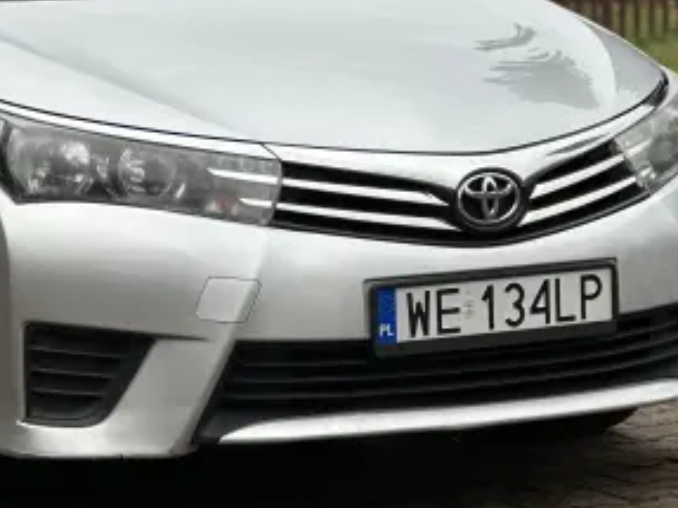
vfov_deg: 8.6
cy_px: 180
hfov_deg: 11.4
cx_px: 102
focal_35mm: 172
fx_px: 3367
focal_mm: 9
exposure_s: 1/135
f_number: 2.8
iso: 20
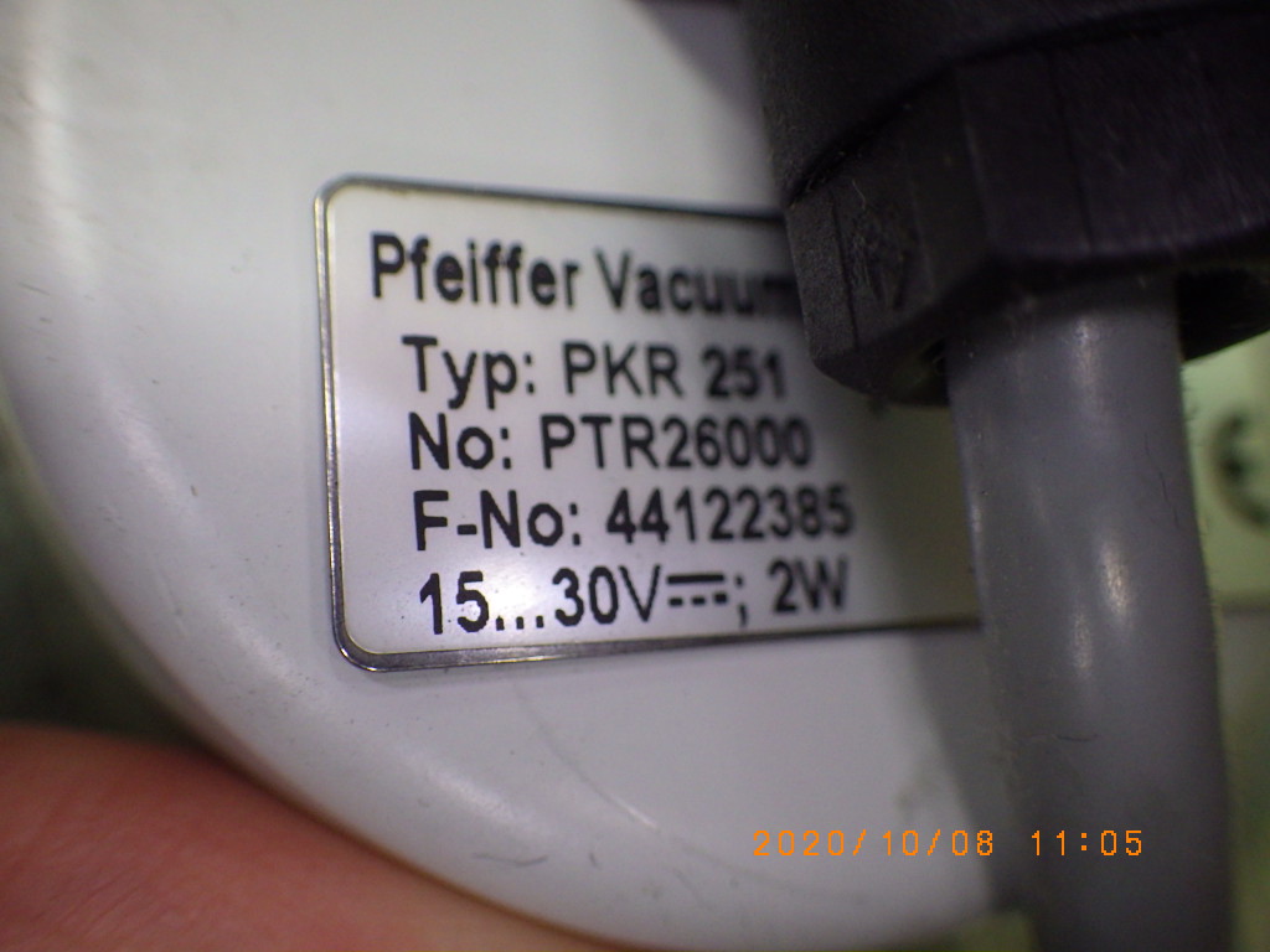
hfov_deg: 58.4
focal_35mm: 31
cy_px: 476
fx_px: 1137
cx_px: 635
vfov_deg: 45.4
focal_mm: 5.5
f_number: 2.3
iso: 500
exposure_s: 1/45
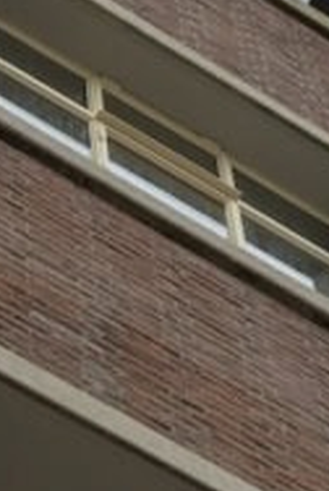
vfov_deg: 10.7
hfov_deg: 7.2
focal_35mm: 191
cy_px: 422
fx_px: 2609
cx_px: 91
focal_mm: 50
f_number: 6.3
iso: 1000
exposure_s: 1/2000
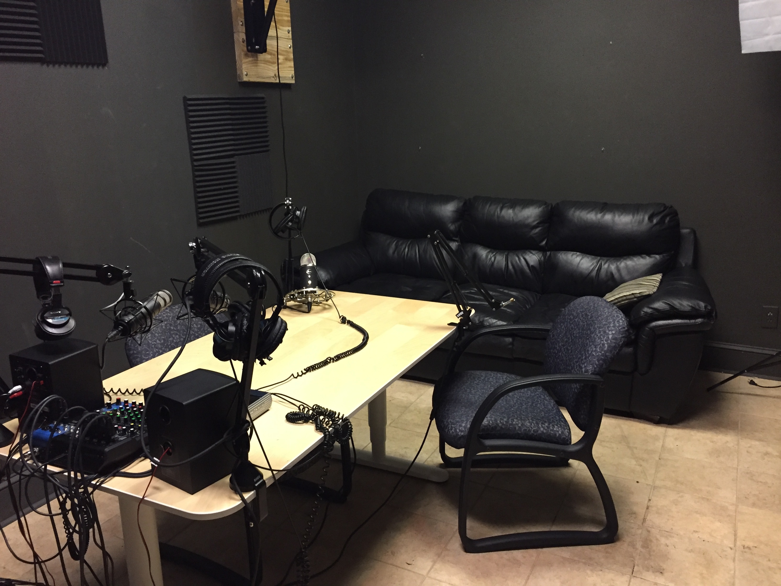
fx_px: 654
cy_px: 293
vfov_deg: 48.2
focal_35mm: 29
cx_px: 390
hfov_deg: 61.7
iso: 250
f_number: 2.2
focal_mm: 4.15
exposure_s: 1/24
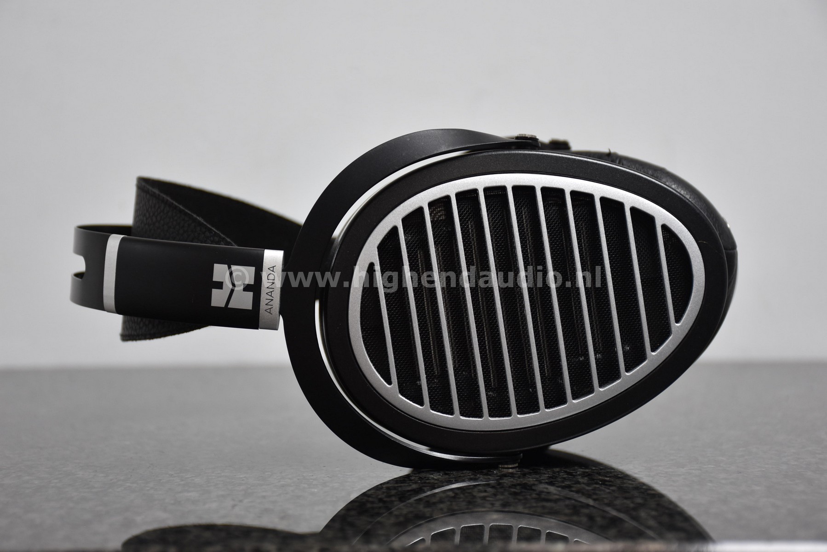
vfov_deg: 17.5
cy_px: 276
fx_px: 1792
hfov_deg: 26.0
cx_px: 414
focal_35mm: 78
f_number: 4.8
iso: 400
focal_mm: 52
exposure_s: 1/80
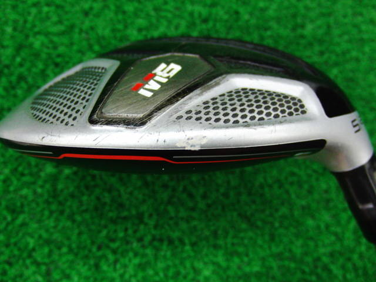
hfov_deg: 50.1
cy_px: 141
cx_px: 188
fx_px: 402
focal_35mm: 37
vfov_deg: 38.7
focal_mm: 6.42
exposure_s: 1/40
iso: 400
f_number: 3.6
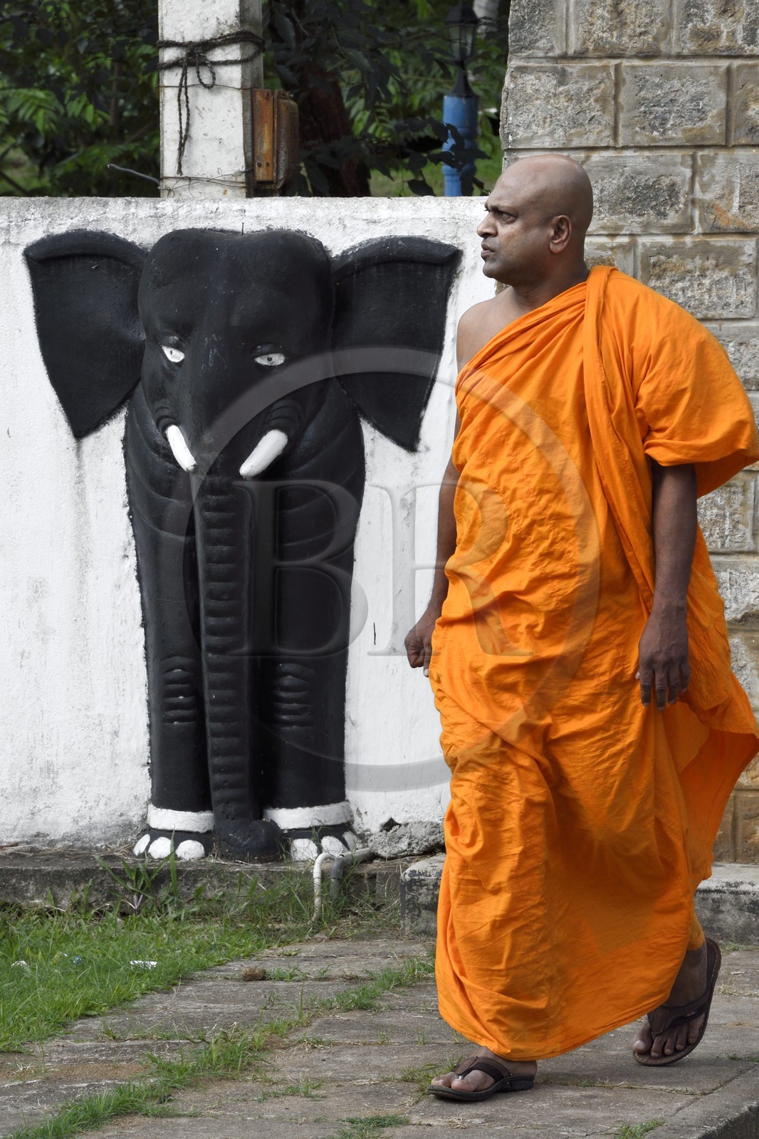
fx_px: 6327
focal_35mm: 200
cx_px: 380
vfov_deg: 10.3
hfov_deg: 6.9
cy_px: 570
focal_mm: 200
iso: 800
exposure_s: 1/500
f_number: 18
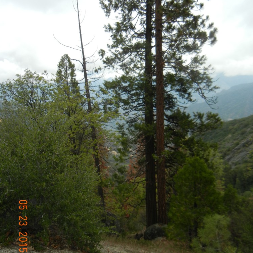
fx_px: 298
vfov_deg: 46.0
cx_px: 125
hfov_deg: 46.0
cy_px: 134
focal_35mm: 36
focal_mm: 5.4
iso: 160
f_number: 3.5
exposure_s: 1/820
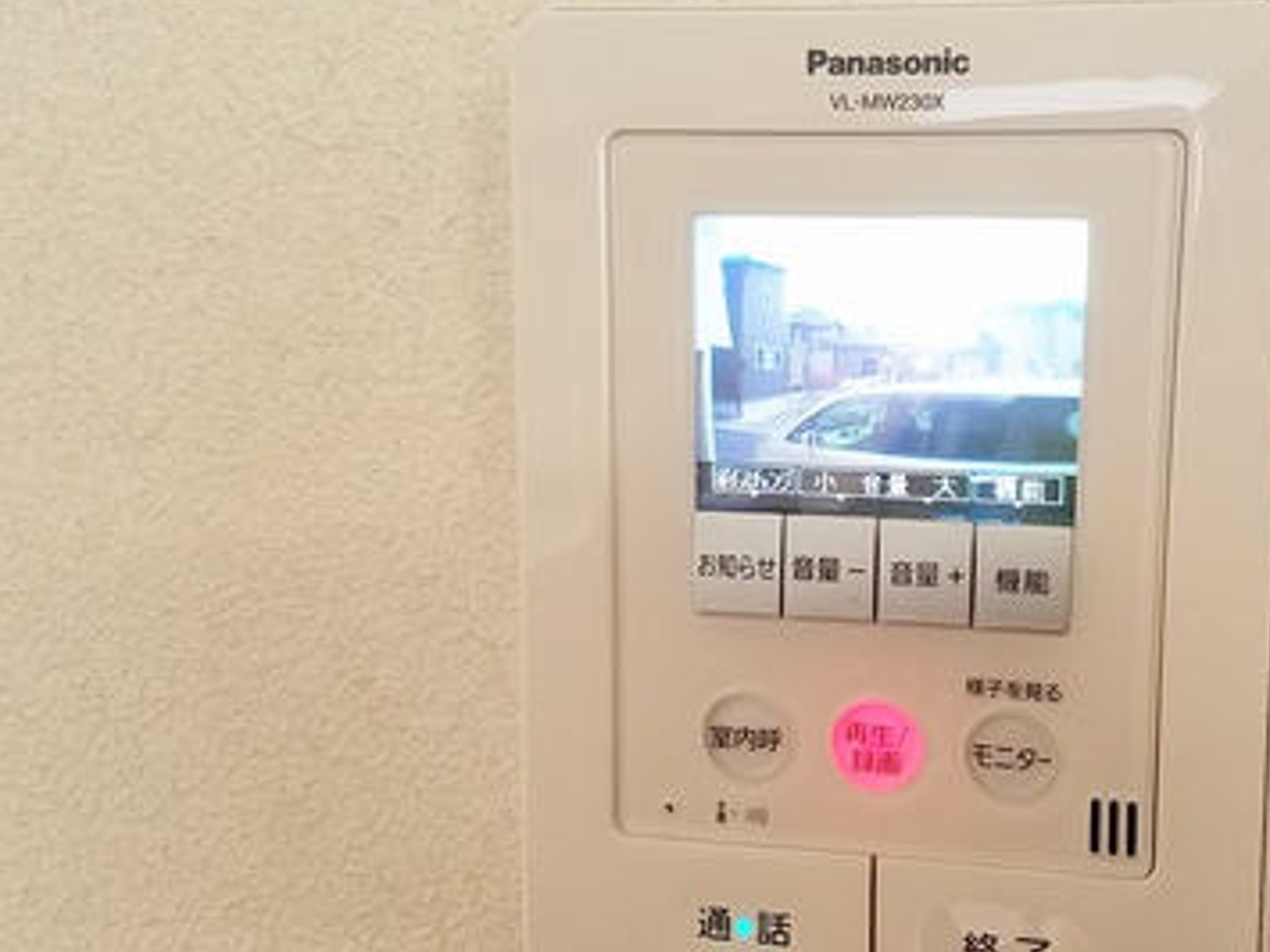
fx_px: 1504
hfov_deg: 44.8
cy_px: 476
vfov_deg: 35.1
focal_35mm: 41
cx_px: 887
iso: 160
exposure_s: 1/60
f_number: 1.7
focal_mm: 4.2
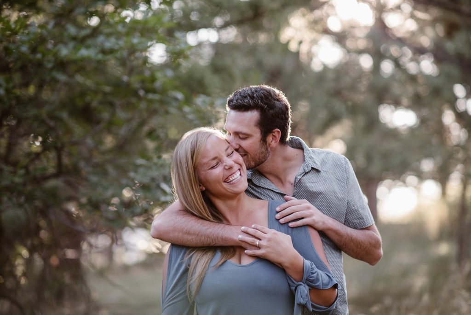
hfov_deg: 23.9
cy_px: 158
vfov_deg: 16.1
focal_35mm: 85
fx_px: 1113
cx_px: 236
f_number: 2
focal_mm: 85
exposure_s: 1/400
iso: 200
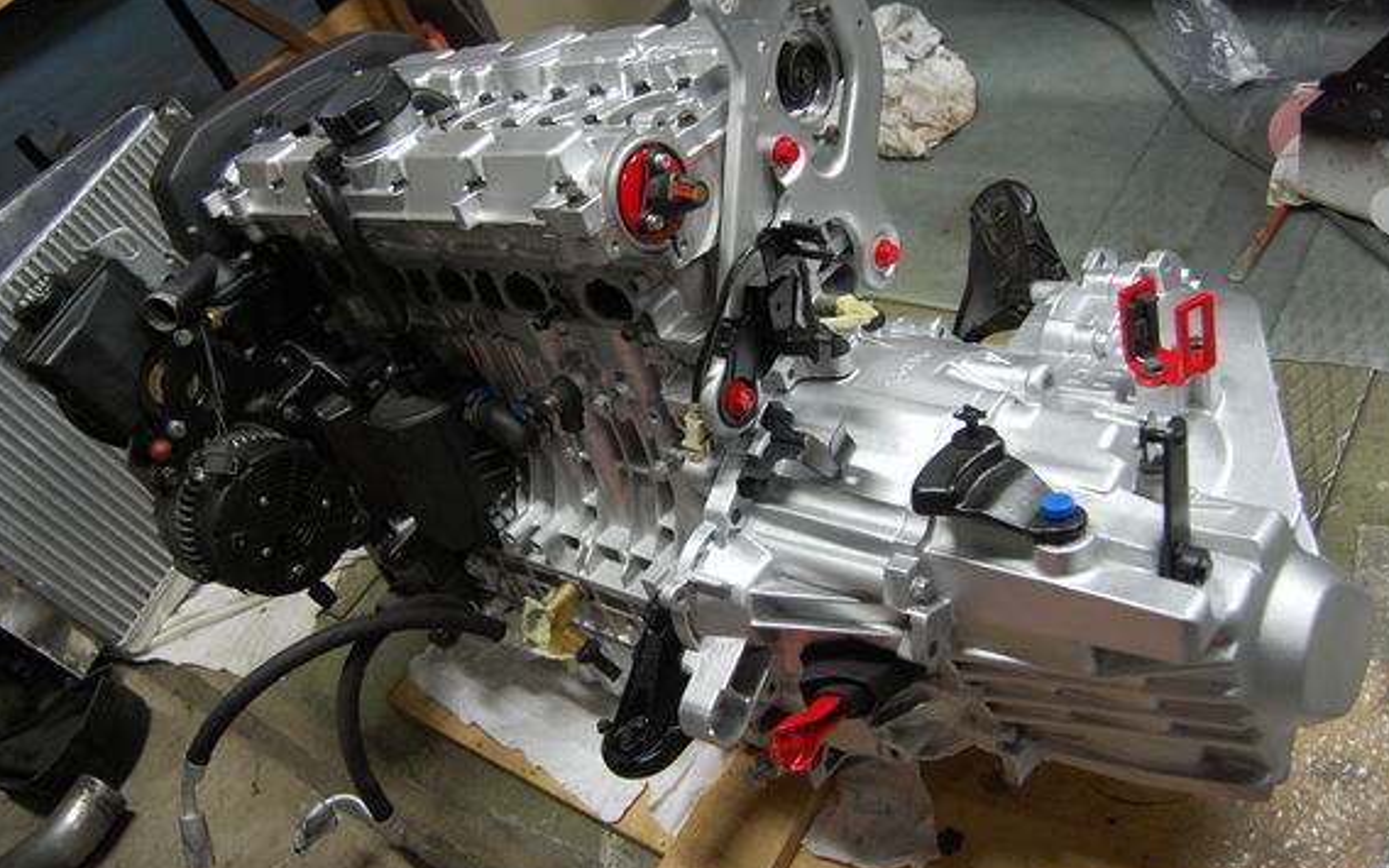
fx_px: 1173
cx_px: 680
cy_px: 399
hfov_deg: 61.2
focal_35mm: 31
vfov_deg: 40.6
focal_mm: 18
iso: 800
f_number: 3.5
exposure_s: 1/30
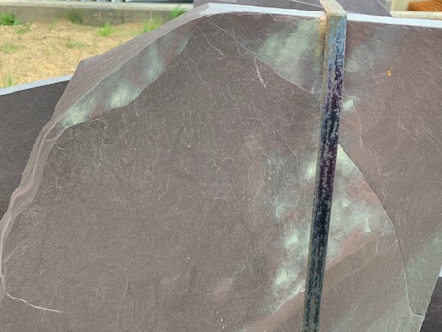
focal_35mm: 36
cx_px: 240
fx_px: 460
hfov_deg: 51.3
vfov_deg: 39.4
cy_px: 209
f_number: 1.8
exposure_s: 1/122
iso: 25
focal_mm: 4.25
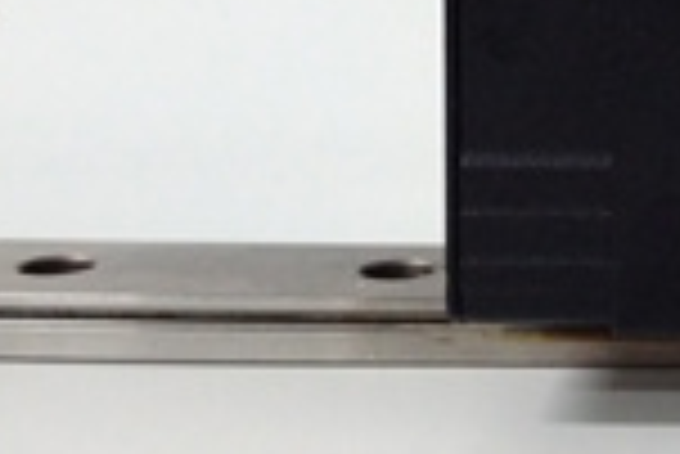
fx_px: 1758
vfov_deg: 14.5
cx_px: 923
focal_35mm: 93
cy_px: -20
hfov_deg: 19.8
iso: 548
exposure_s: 1/33
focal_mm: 3.79
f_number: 2
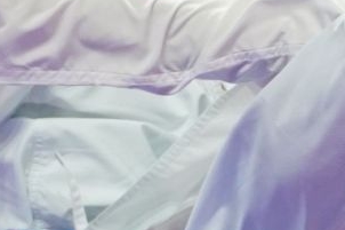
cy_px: 72
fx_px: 18677
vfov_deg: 0.7
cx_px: 176
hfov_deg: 1.1
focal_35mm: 1950
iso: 3200
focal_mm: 218
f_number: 4
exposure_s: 1/1000
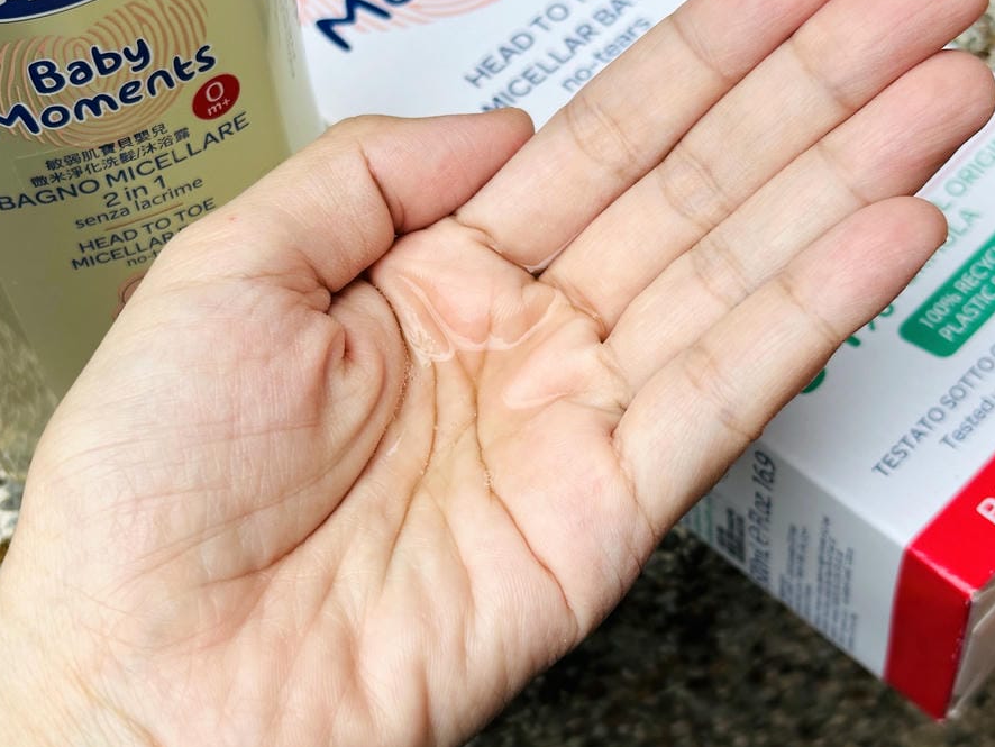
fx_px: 1869
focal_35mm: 65
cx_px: 431
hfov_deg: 29.8
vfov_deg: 22.5
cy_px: 280
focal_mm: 6.86
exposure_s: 1/1185
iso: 64
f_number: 1.78
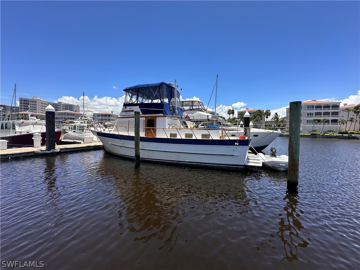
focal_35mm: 14
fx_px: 146
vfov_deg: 85.7
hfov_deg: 102.1
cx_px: 180
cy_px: 135
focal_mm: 2.22
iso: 50
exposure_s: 1/1770
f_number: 2.2
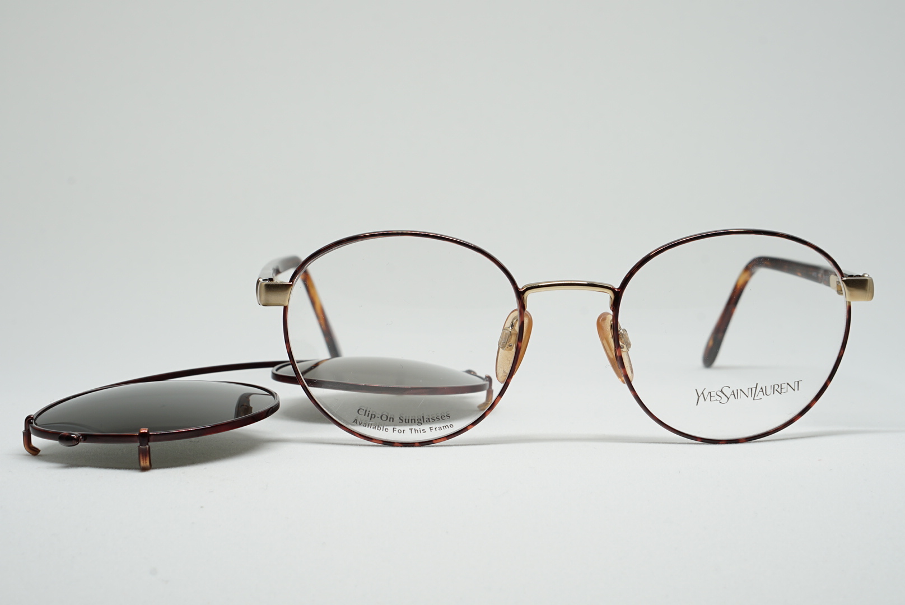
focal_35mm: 75
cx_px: 452
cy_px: 302
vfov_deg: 18.2
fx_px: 1887
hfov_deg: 27.0
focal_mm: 50
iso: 100
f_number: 11
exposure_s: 1/2
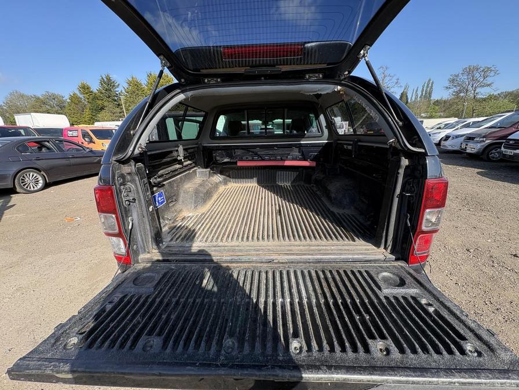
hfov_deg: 102.1
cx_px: 260
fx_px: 210
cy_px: 195
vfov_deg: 85.7
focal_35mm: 14
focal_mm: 2.22
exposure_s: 1/556
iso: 40
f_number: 2.2
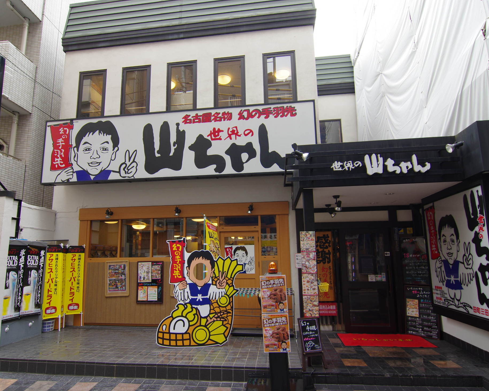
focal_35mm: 21
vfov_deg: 65.5
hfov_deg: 77.6
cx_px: 231
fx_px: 304
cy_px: 202
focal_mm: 12
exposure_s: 1/40
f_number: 6.3
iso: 200
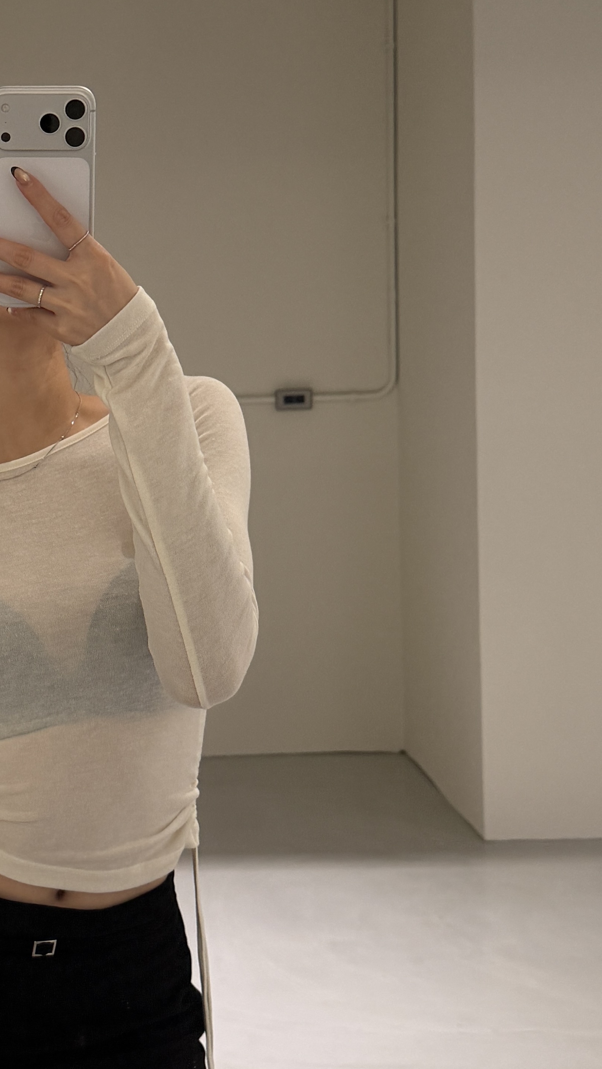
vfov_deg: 50.6
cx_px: 25
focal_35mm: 39
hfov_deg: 28.8
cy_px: 722
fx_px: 1106
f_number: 1.78
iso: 250
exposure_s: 1/120
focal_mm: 6.76
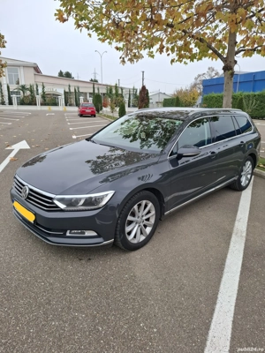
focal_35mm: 23
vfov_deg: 73.9
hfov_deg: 58.9
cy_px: 176
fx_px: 235
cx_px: 132
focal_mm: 5.54
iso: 50
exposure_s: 1/435
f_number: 1.8
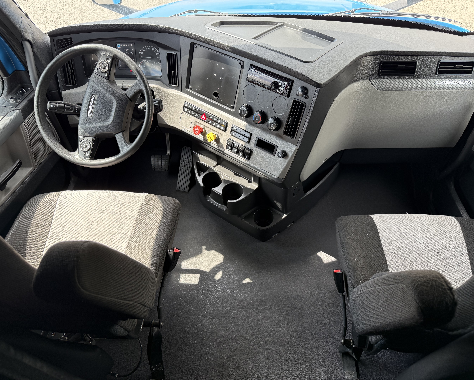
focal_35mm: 25
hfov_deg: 68.1
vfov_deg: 56.8
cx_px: 235
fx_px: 351
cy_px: 190
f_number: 1.78
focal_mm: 6.76
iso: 100
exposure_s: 1/252
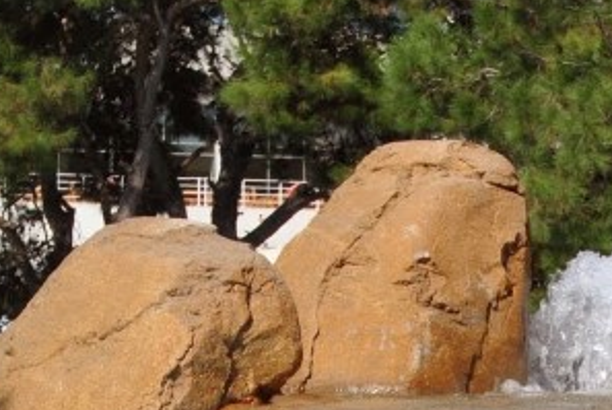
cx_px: 524
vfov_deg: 9.6
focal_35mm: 139
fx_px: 2366
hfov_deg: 14.6
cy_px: 651
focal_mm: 24
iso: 100
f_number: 9
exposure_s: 1/320
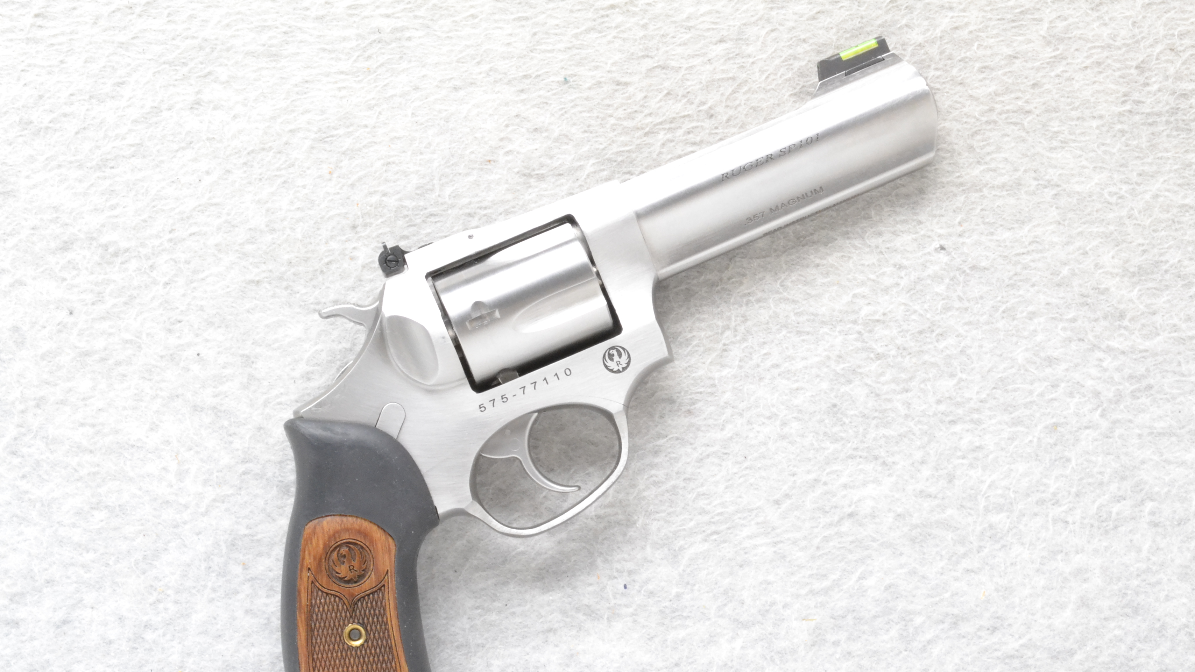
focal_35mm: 72
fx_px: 2267
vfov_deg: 16.9
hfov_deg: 29.5
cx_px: 595
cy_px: 382
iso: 3200
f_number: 20
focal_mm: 45
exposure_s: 1/60
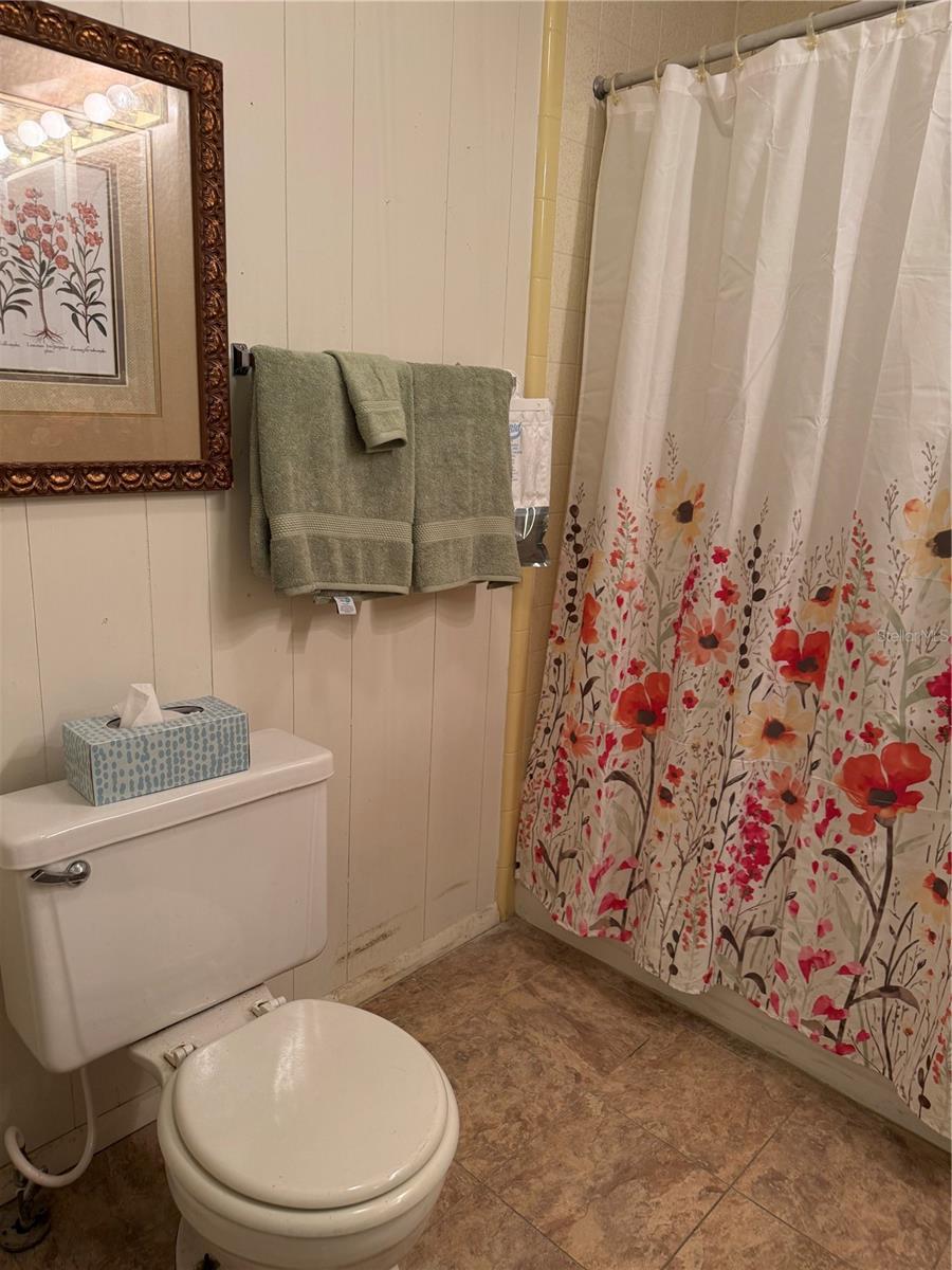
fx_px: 880
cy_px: 635
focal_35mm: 24
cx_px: 476
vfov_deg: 71.6
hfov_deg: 56.8
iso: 160
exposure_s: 1/60
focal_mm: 6.76
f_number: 1.78
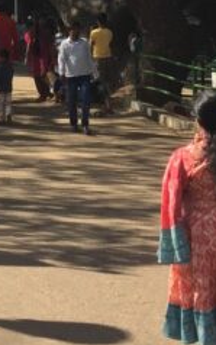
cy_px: -235
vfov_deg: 14.3
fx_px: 1242
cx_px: -19
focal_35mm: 132
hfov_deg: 9.8
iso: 32
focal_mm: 4.15
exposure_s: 1/989
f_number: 2.2
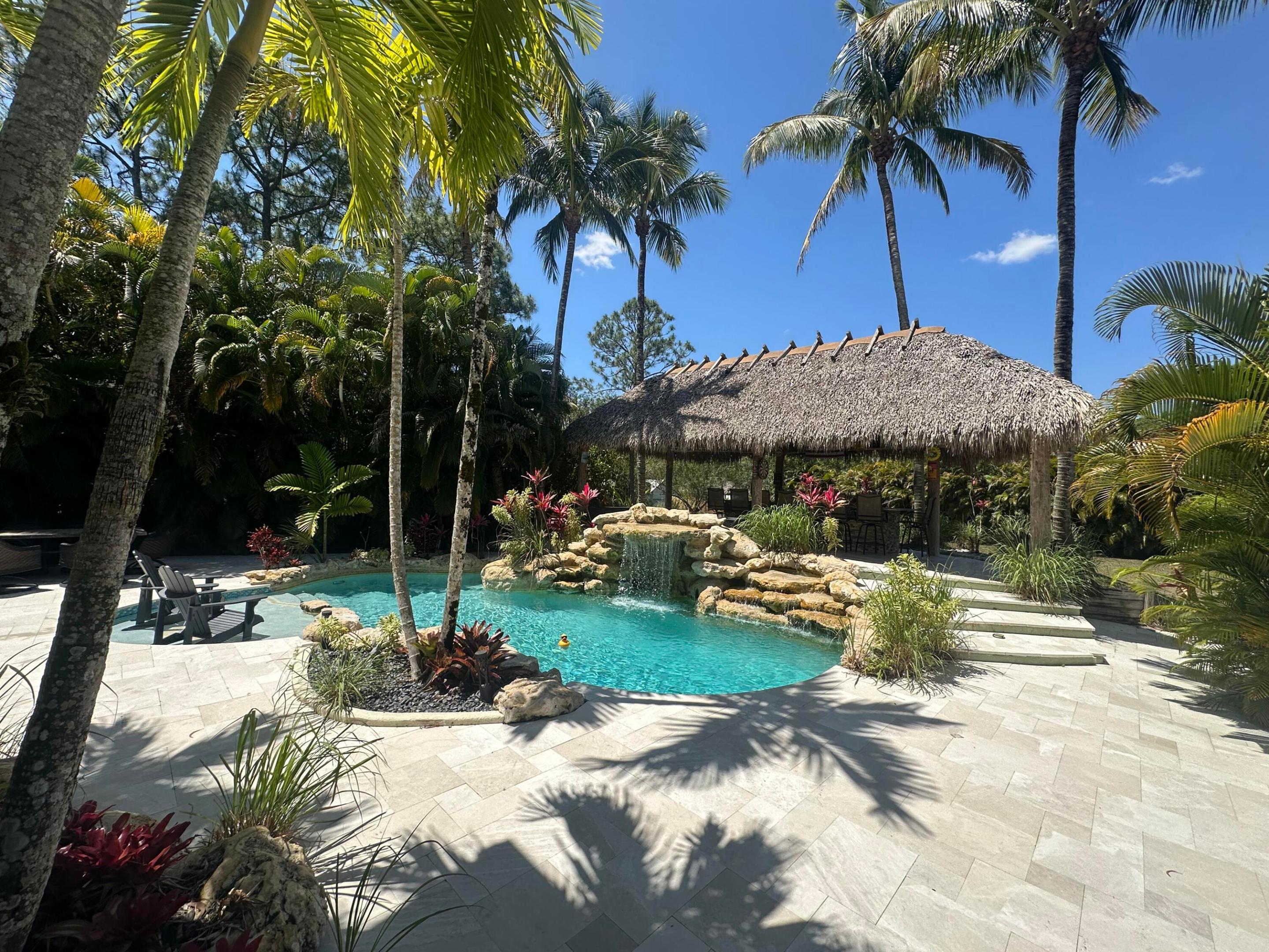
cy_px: 476
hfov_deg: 102.1
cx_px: 634
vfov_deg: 85.7
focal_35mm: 14
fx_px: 513
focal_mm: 2.22
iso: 50
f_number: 2.2
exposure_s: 1/1742
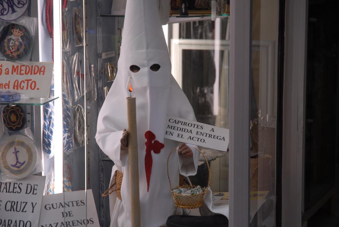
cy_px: 114
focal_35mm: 105
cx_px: 170
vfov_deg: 13.1
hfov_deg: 19.4
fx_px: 990
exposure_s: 1/60
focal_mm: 70
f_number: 4.5
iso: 160
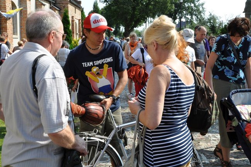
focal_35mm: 44
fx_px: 303
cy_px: 84
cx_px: 126
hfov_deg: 45.0
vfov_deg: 30.8
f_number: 18
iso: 250
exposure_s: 1/80
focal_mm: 29
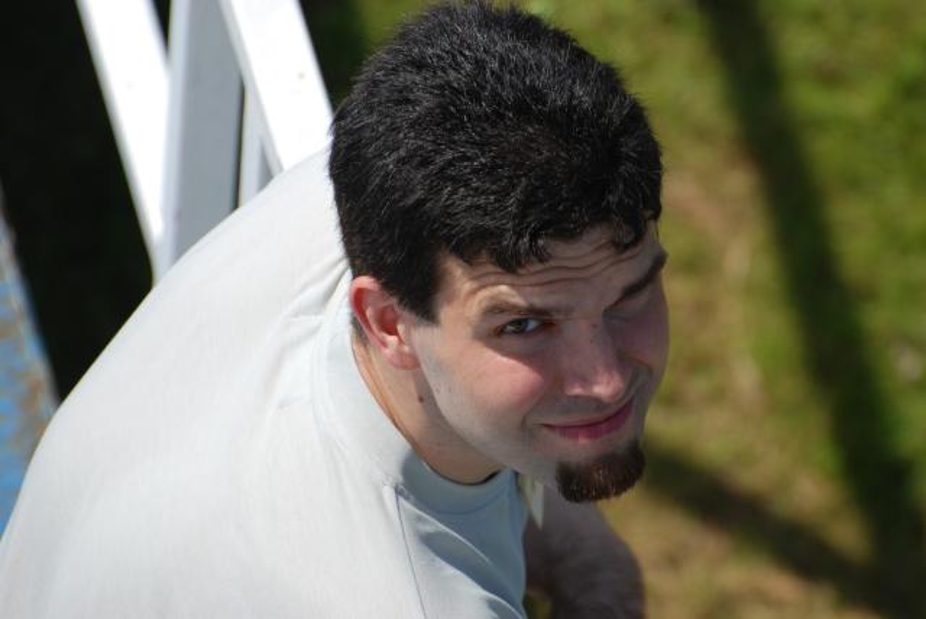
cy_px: 310
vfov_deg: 3.1
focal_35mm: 450
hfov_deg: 4.6
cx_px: 463
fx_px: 11585
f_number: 5.6
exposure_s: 1/400
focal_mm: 300
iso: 100
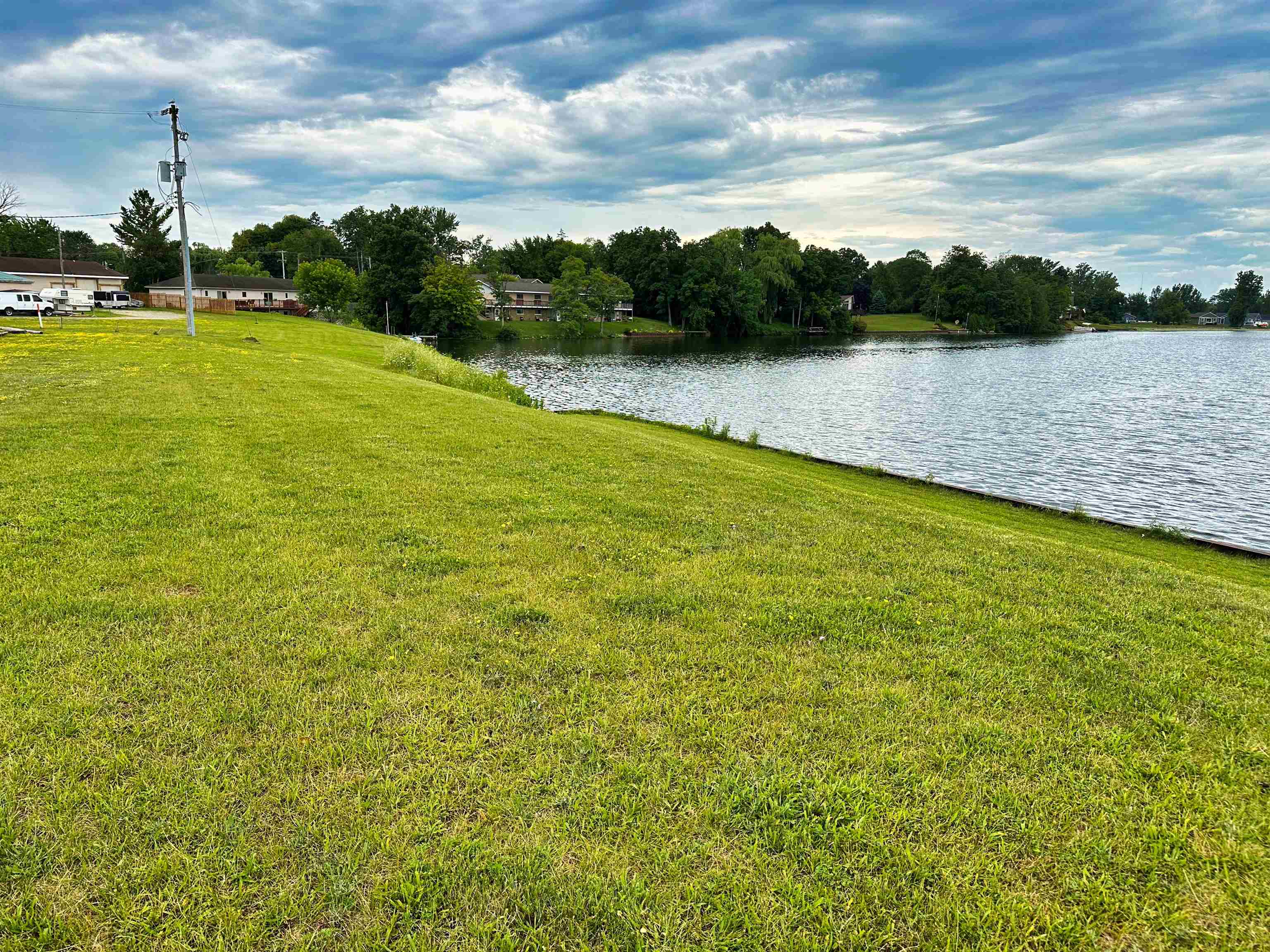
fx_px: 881
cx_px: 635
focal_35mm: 24
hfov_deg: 71.6
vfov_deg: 56.8
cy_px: 476
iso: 80
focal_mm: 6.86
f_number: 1.78
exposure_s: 1/1095
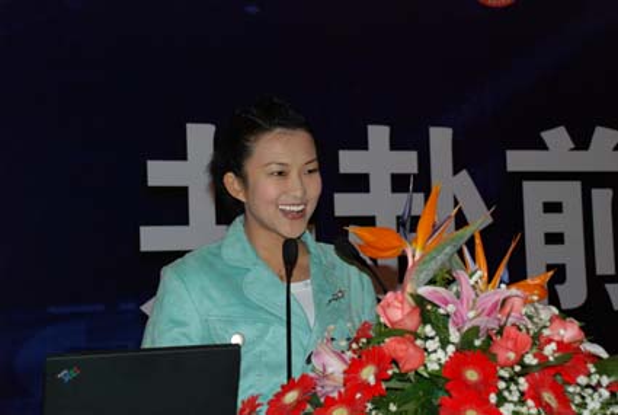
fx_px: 1341
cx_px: 309
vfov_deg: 17.6
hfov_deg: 25.9
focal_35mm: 78
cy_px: 208
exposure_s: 1/60
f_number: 8
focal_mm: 52
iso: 640
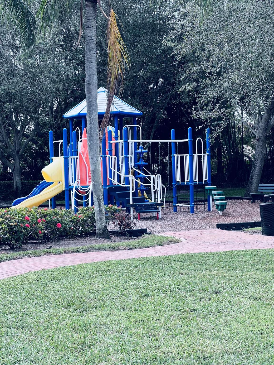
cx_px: 137
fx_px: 813
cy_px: 182
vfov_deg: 25.3
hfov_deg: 19.1
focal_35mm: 77
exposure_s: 1/109
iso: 32
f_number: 2.8
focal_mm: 9
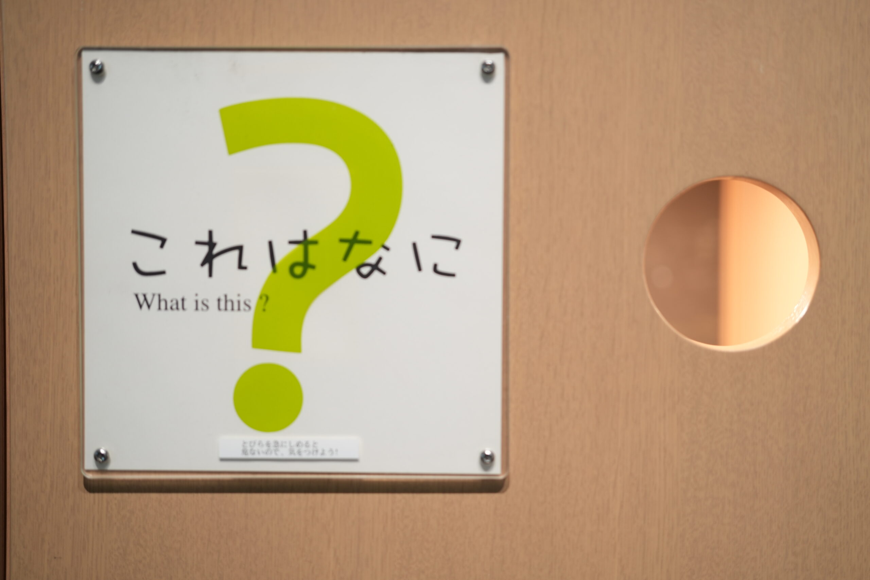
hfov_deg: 39.6
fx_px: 1208
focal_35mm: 50
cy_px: 290
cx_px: 435
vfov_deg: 27.0
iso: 320
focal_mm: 50
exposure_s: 1/50
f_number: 1.4
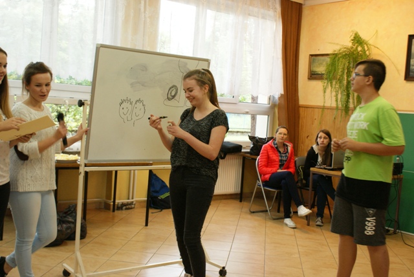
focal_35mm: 42
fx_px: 483
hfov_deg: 46.4
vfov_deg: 32.0
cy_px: 138
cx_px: 207
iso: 400
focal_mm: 28
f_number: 4.5
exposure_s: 1/60
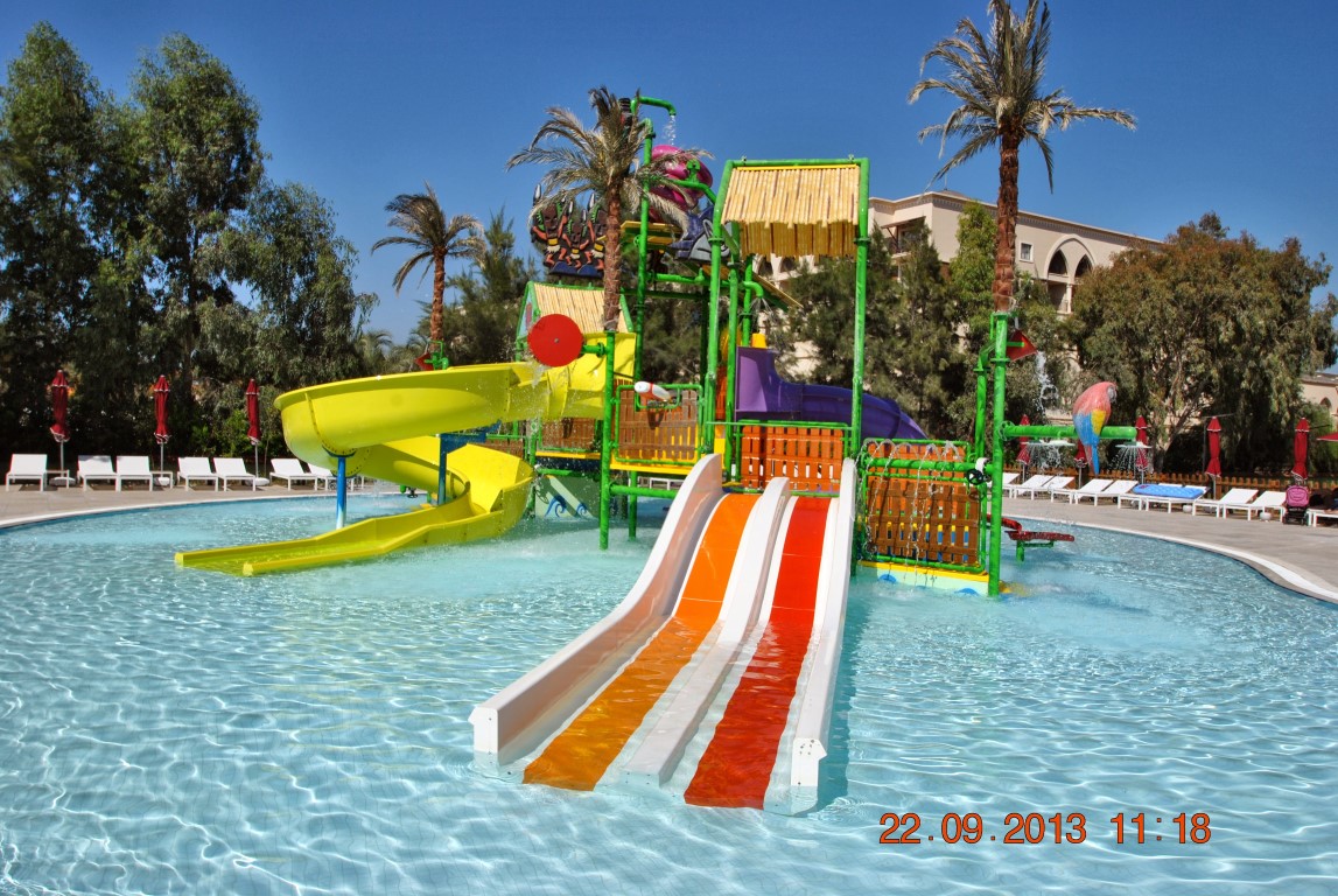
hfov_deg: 70.4
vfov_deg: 50.5
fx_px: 949
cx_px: 669
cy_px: 448
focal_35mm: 26
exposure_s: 1/400
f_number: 10
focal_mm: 17
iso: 100
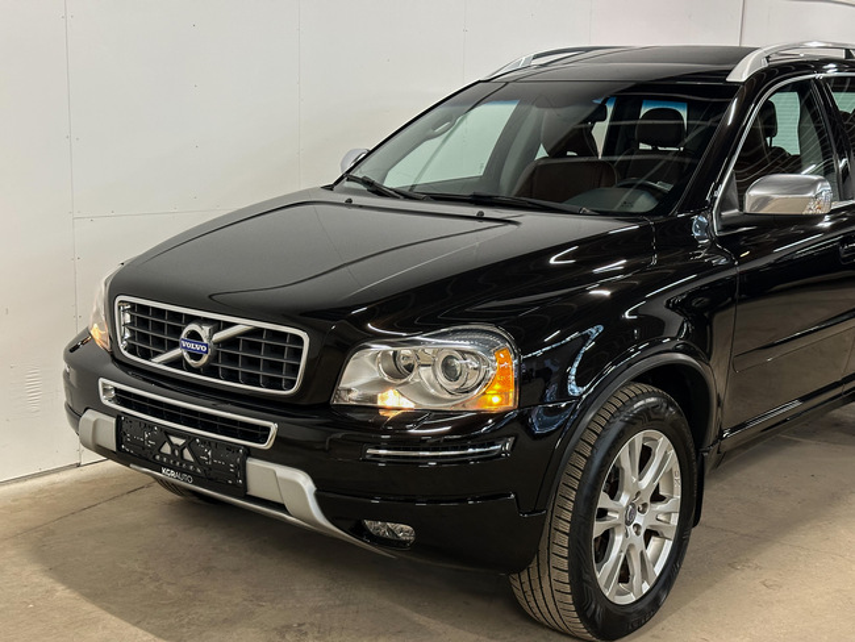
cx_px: 428
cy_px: 321
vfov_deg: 30.3
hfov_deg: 39.6
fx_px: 1186
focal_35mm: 48
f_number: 1.78
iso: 250
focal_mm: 6.86
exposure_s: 1/50
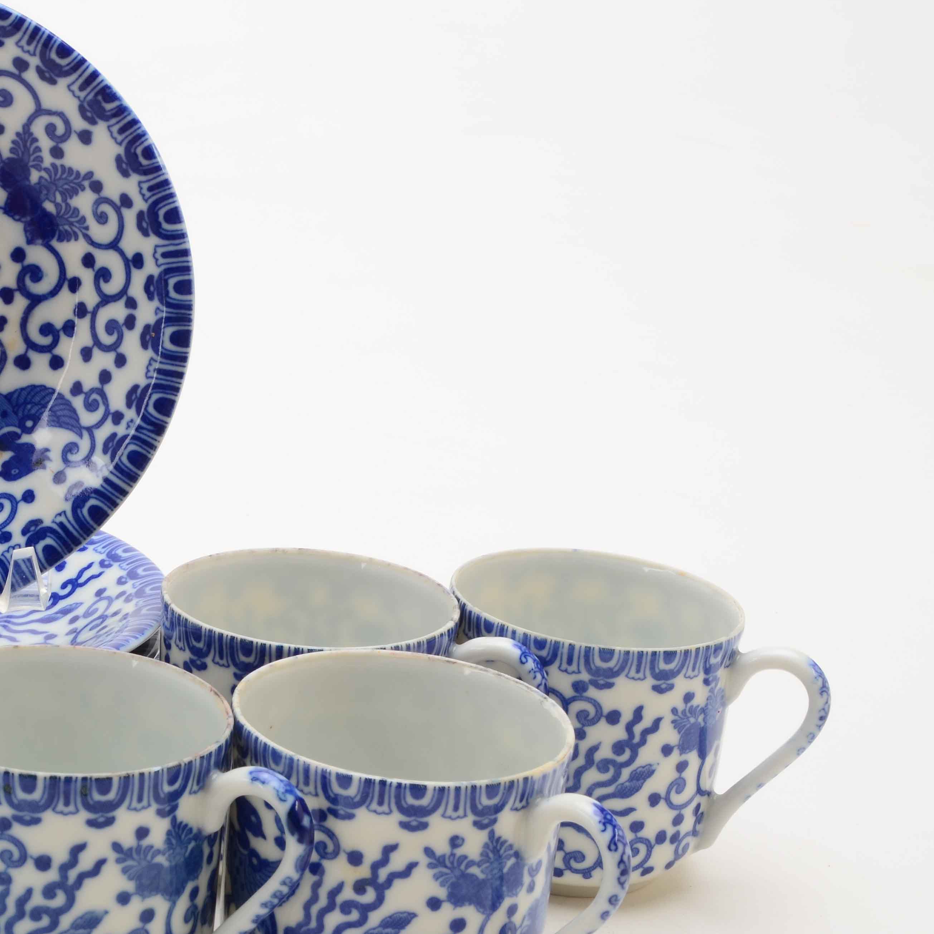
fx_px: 2289
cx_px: 93
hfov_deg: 22.5
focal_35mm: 75
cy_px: 522
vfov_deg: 23.0
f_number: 22
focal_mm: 32
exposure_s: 1/160
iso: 100
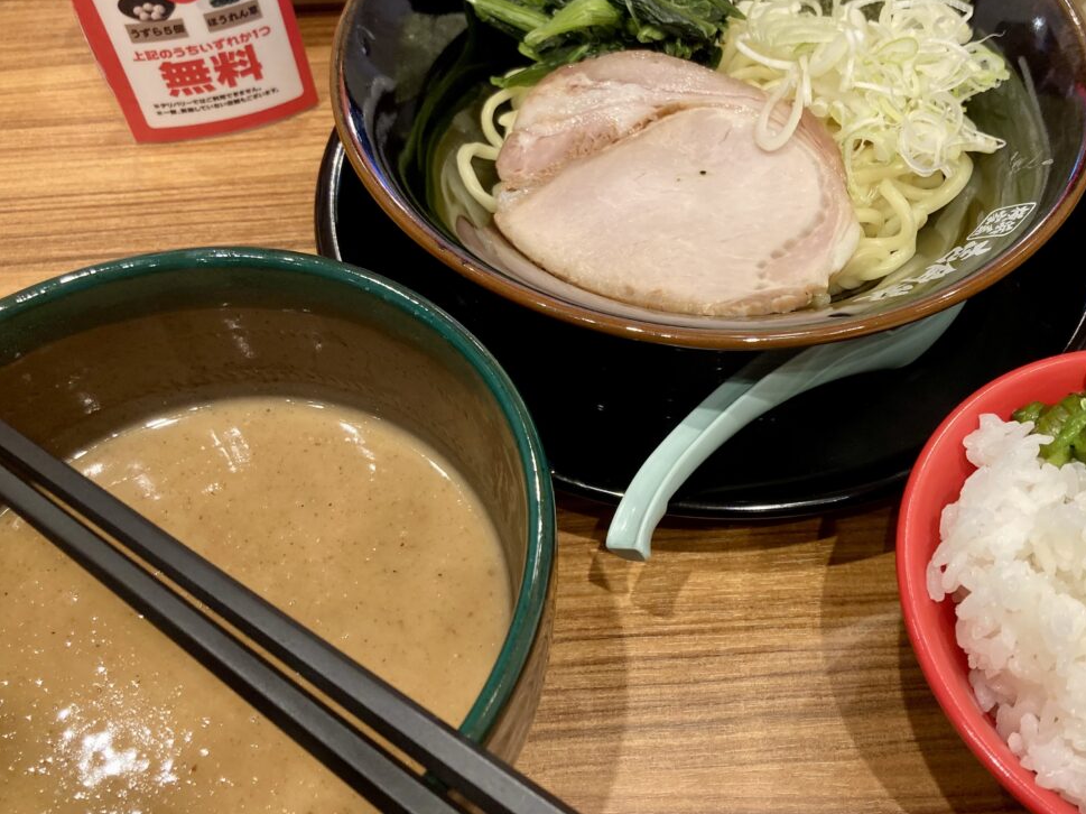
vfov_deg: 38.6
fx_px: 1160
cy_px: 348
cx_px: 680
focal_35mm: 37
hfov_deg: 49.7
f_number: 1.8
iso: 64
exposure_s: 1/50
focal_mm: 3.99
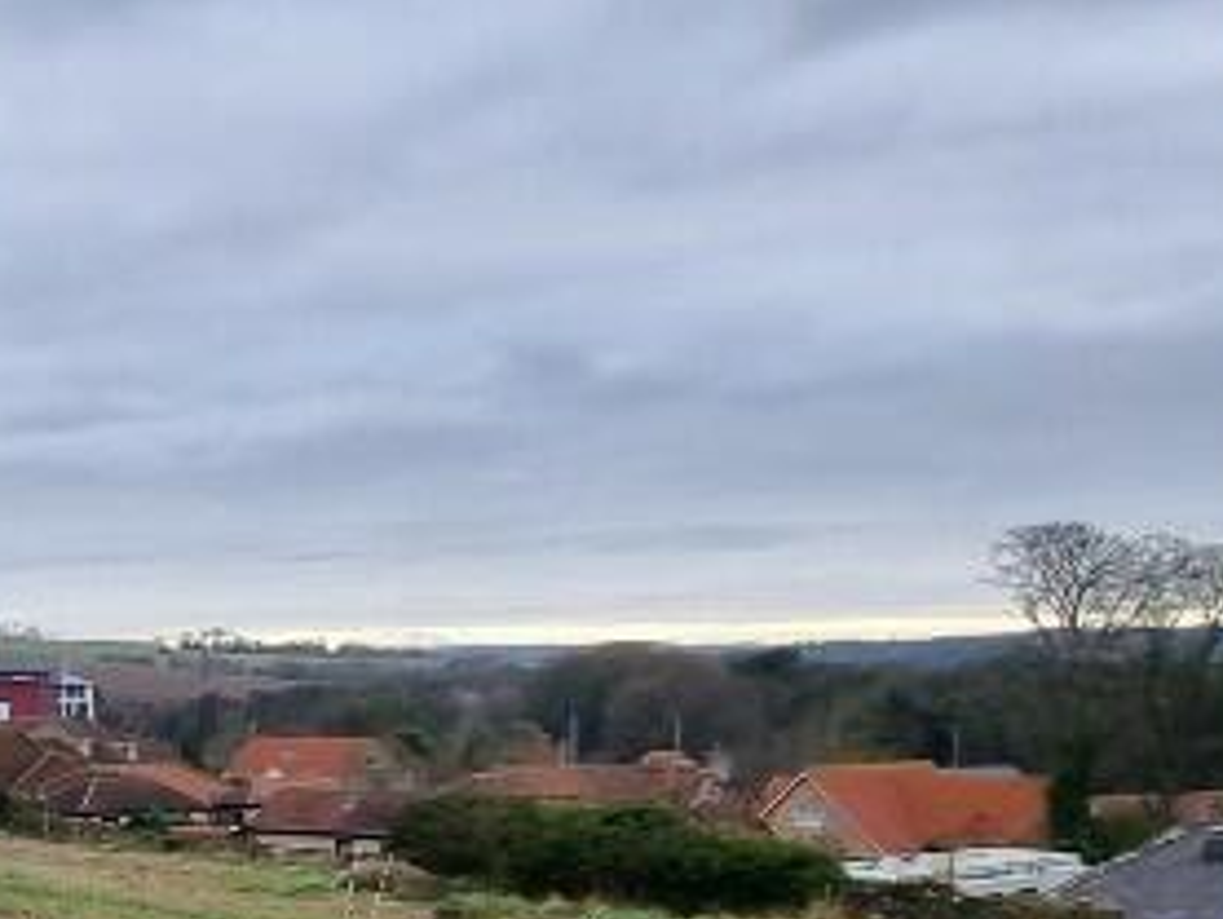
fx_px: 1697
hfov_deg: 30.3
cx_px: -411
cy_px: 769
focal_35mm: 48
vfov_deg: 29.4
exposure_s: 1/302
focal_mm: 2.2
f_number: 2.2
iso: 50
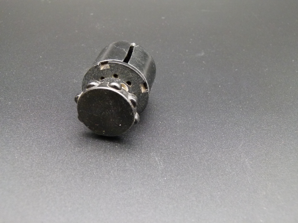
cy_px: 112
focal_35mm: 41
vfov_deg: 35.1
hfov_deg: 45.8
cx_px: 149
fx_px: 353
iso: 400
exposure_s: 1/50
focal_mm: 7.4
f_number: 3.2
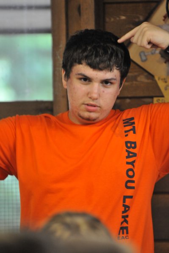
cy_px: 126
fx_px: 2116
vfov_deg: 6.9
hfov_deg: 4.6
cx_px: 84
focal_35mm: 300
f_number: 2.8
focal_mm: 200
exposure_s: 1/50
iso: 1600
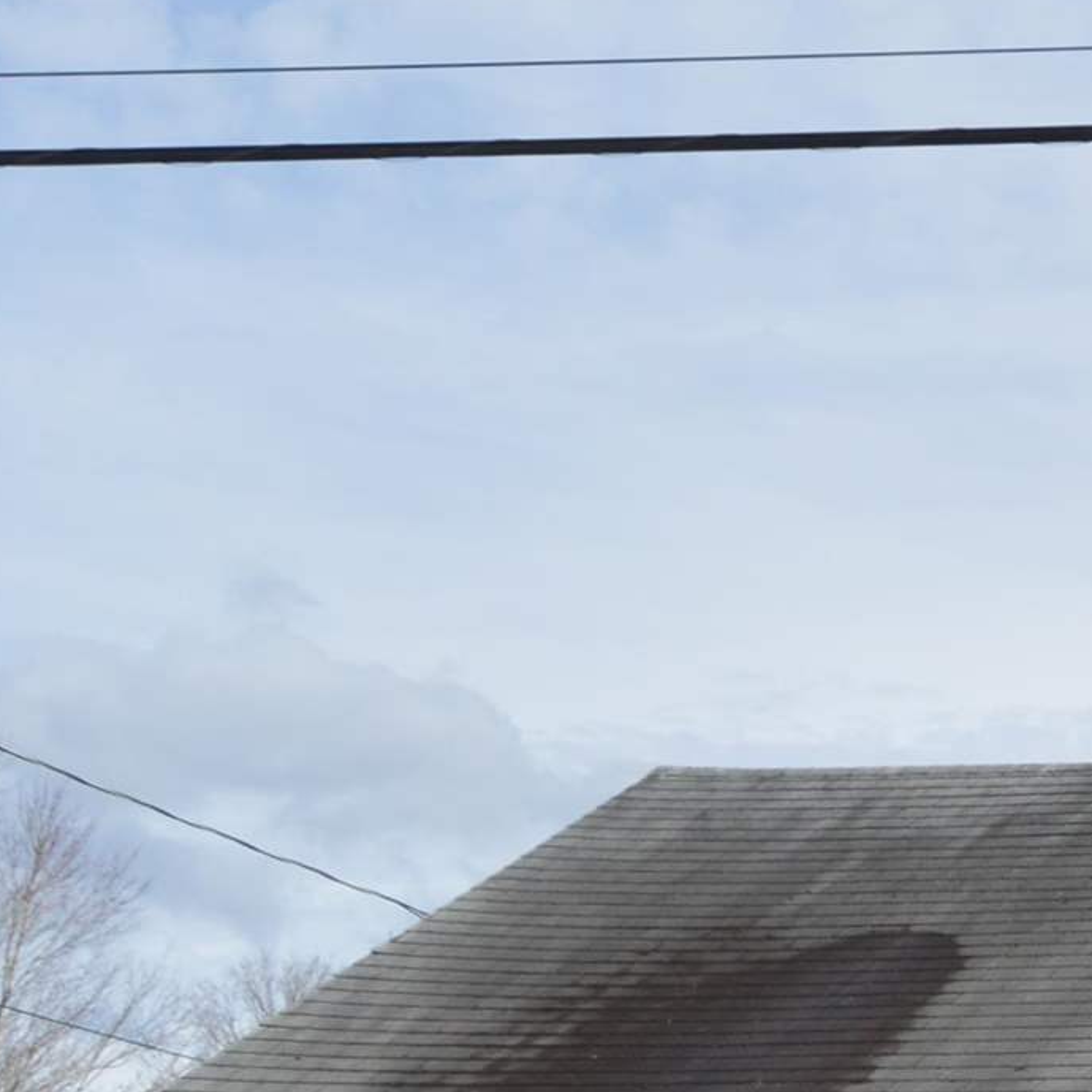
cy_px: 1217
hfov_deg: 14.2
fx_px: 3640
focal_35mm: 102
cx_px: 2217
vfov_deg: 16.5
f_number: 10
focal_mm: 18
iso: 200
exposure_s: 1/400
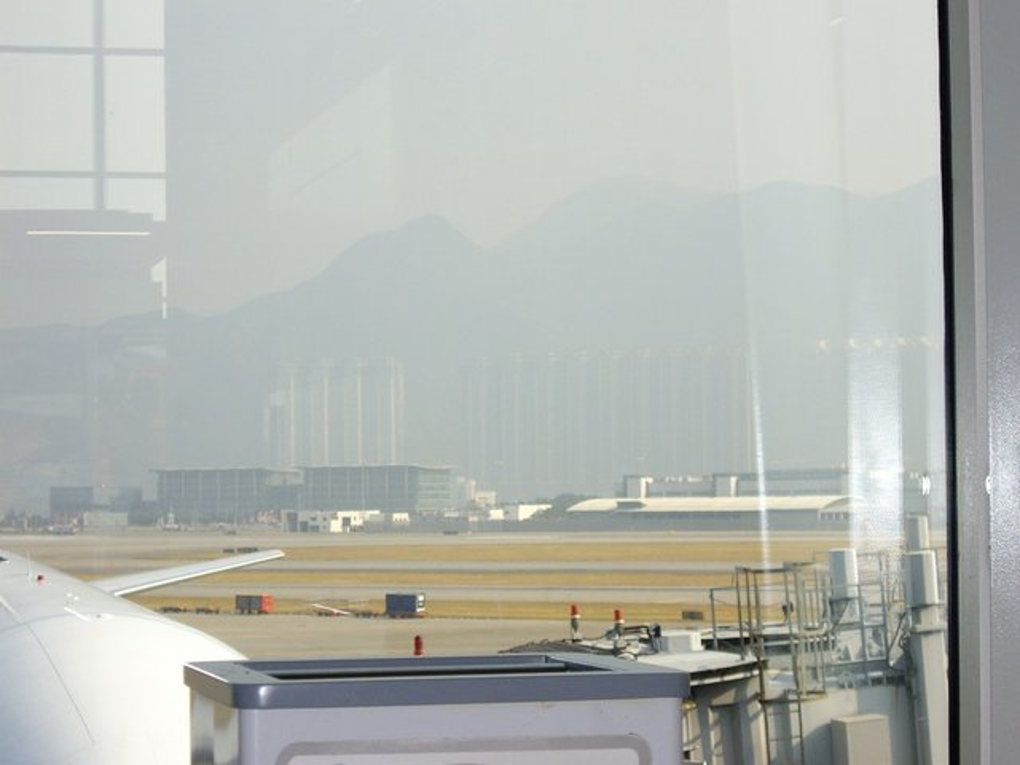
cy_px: 382
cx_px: 510
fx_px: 2770
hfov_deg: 20.9
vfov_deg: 15.7
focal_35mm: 94
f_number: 4.6
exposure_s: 1/125
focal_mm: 15.3
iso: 100
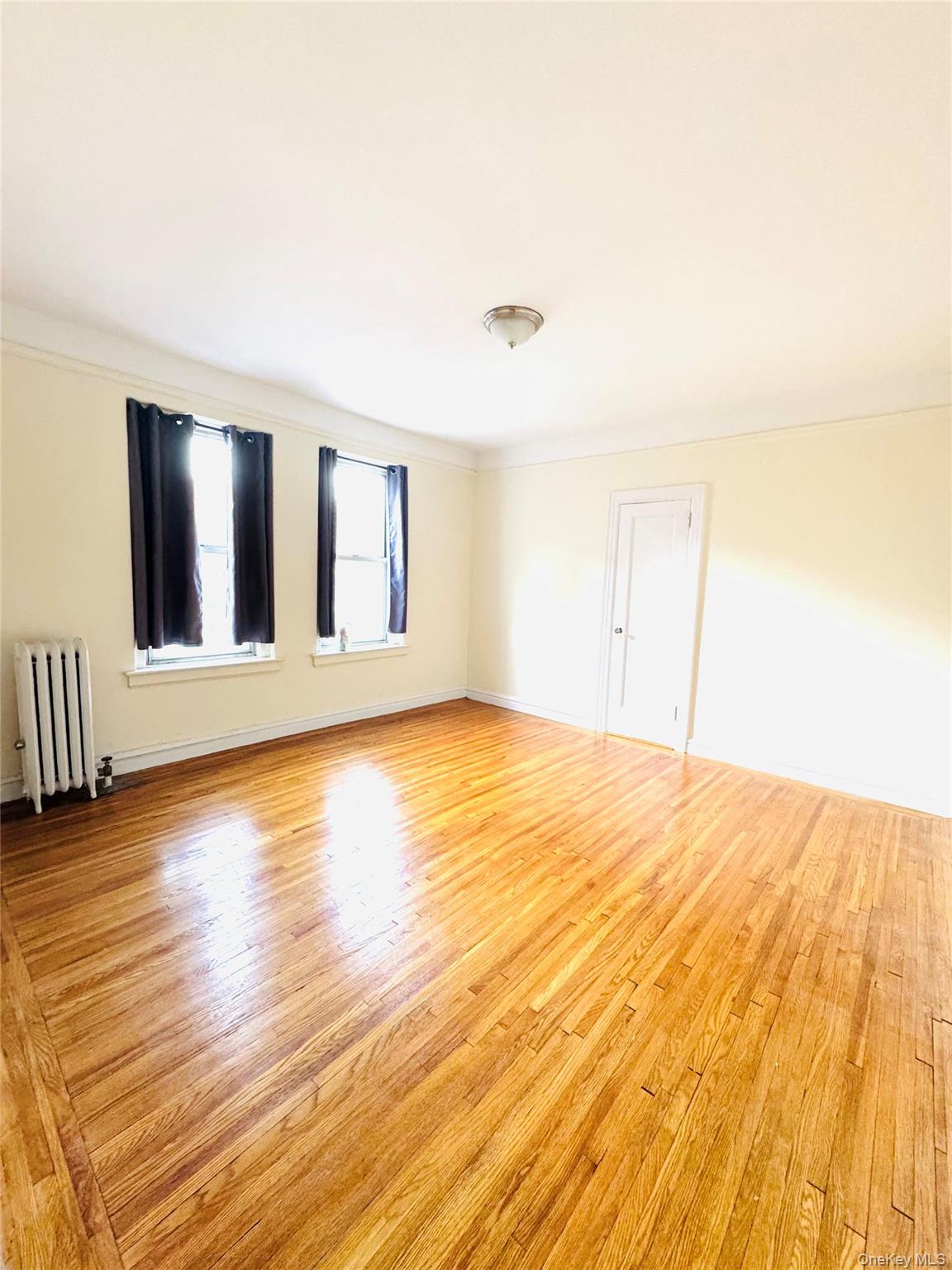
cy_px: 635
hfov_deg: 85.7
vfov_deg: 102.1
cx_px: 476
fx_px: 513
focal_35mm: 14
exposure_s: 1/60
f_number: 2.2
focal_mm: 2.22
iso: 400
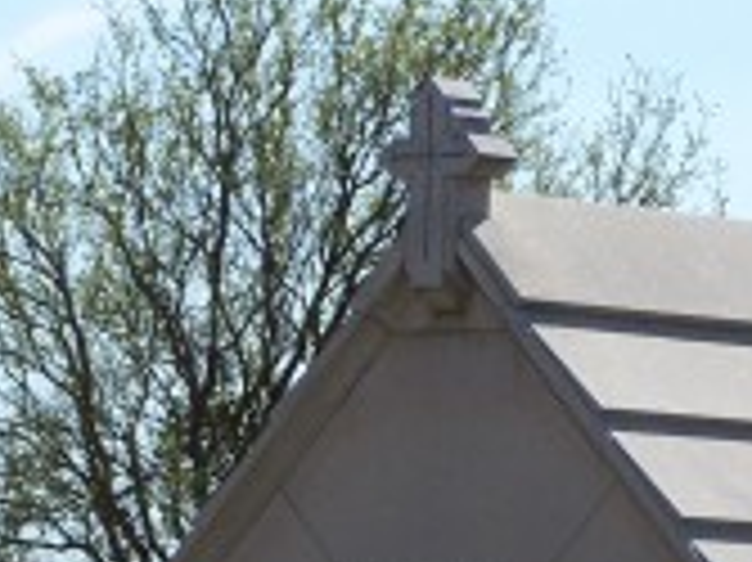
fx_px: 7815
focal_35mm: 360
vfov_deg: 4.1
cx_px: 664
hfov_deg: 5.5
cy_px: 634
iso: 80
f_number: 4.5
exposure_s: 1/750
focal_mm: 19.4
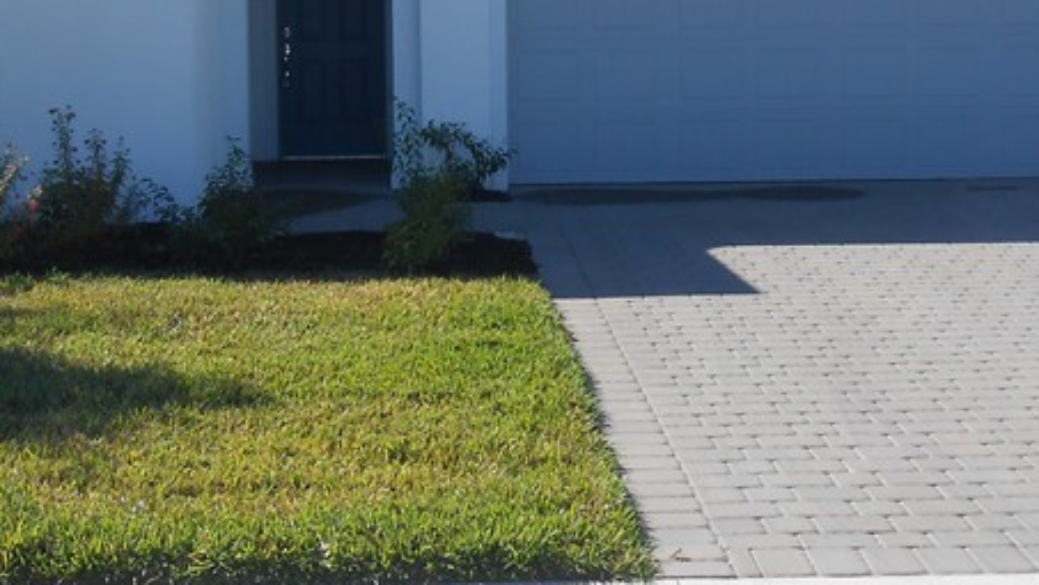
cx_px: 447
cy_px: 92
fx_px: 1764
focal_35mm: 64
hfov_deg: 32.8
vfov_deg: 18.6
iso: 80
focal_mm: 4.6
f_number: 3.5
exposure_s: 1/640
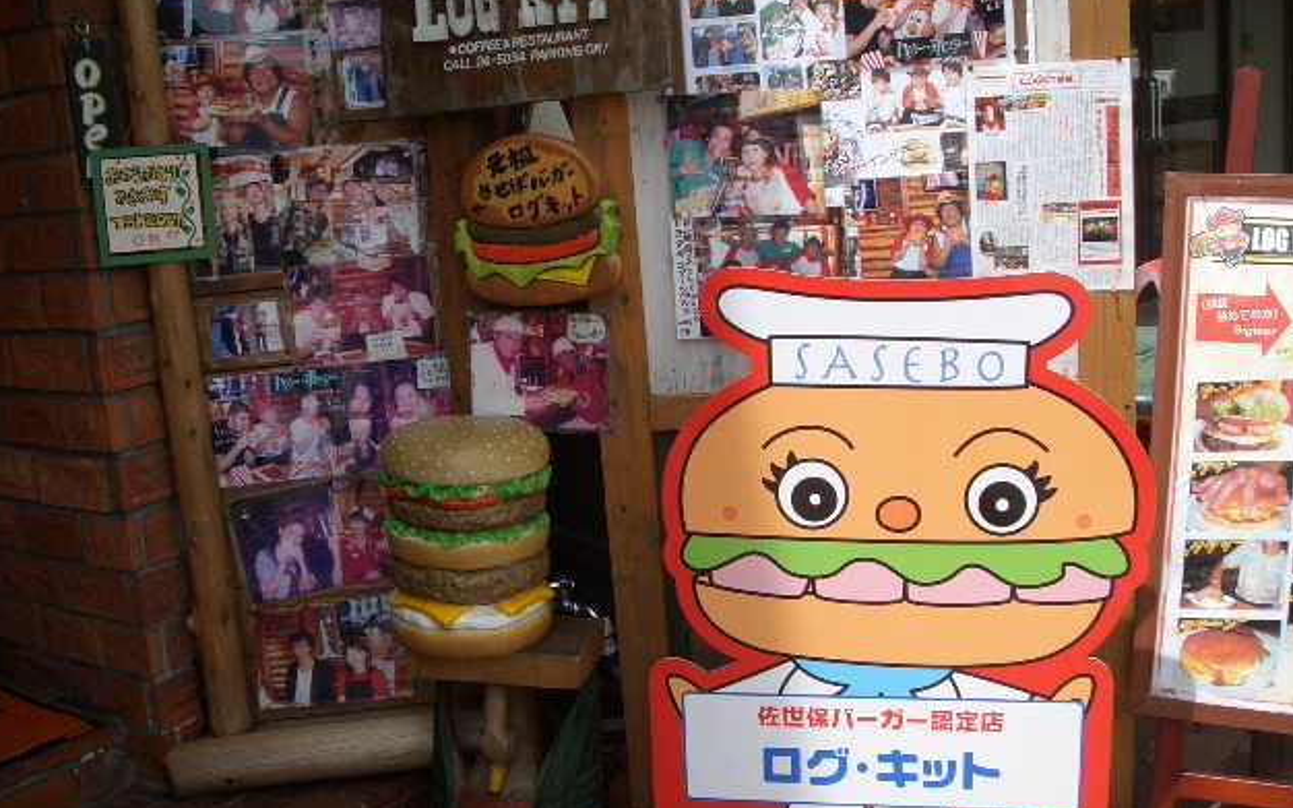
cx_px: 642
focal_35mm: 39
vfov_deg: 32.7
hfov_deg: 50.4
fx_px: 1374
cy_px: 438
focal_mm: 4.8
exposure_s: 1/400
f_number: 4
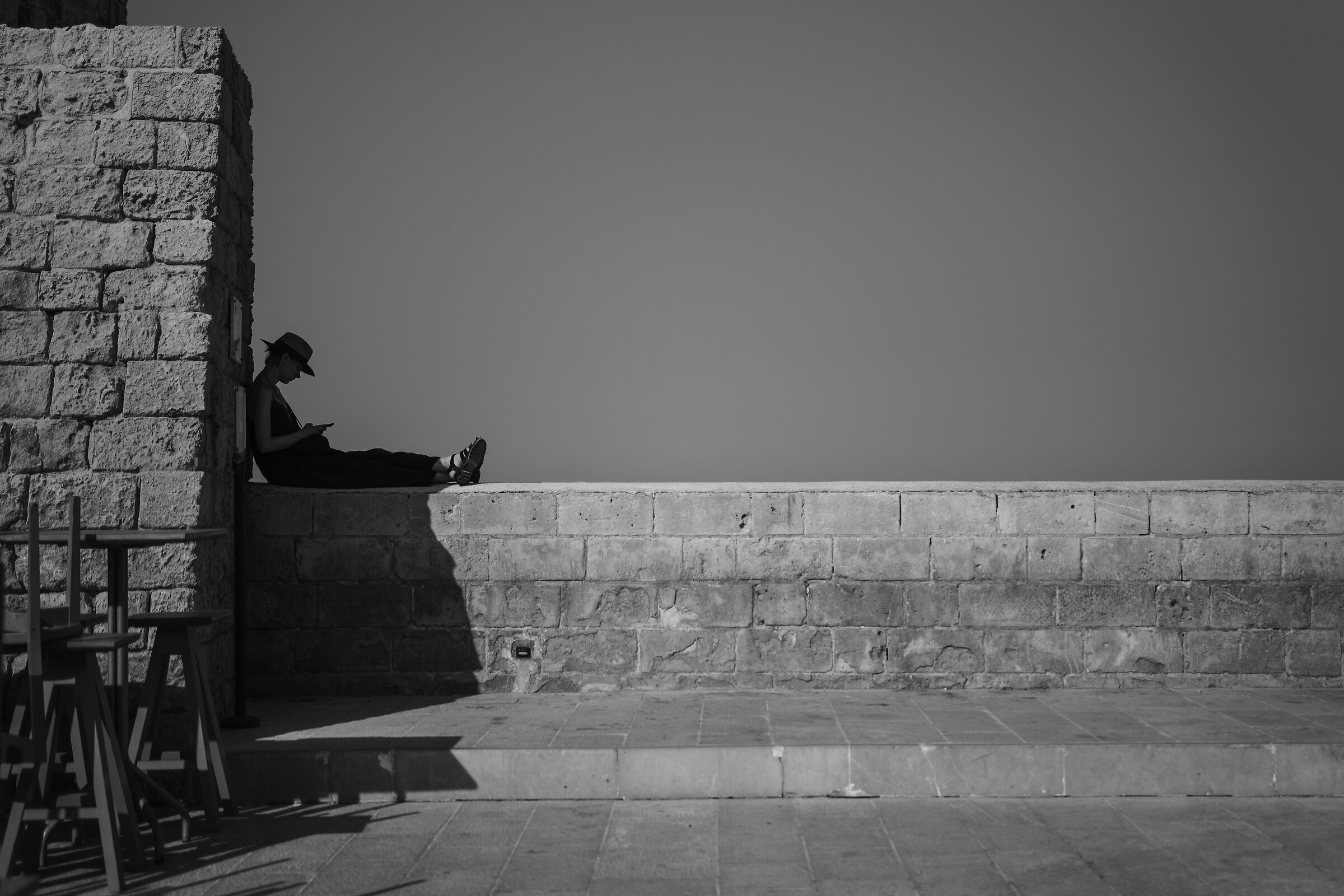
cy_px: 448
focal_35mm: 53
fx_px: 1979
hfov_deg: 37.5
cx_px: 672
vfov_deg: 25.5
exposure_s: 1/8000
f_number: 1.8
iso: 80
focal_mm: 35
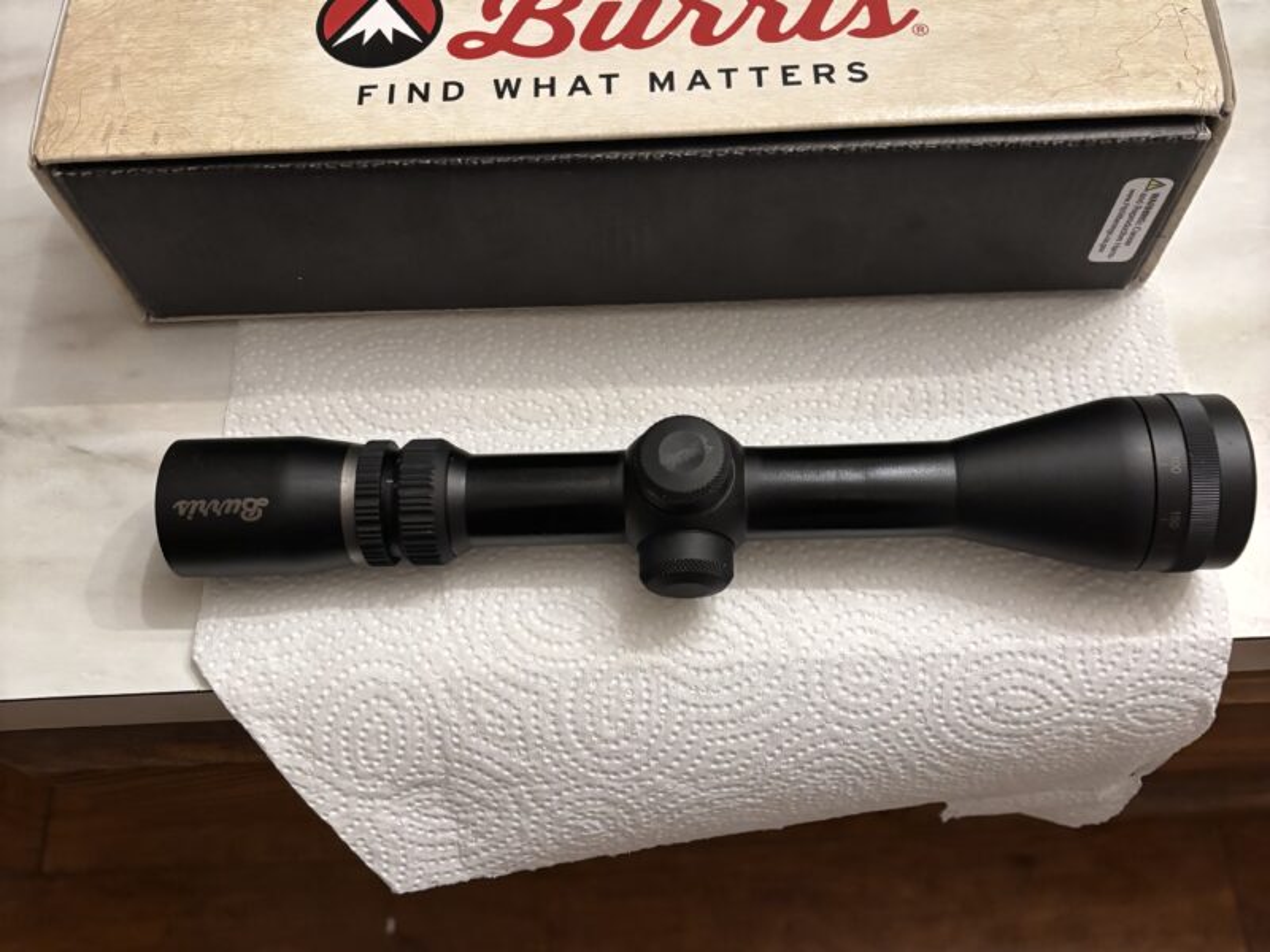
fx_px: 954
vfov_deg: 53.1
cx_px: 635
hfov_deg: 67.3
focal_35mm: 26
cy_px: 476
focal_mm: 5.96
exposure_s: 1/60
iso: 320
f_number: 1.6
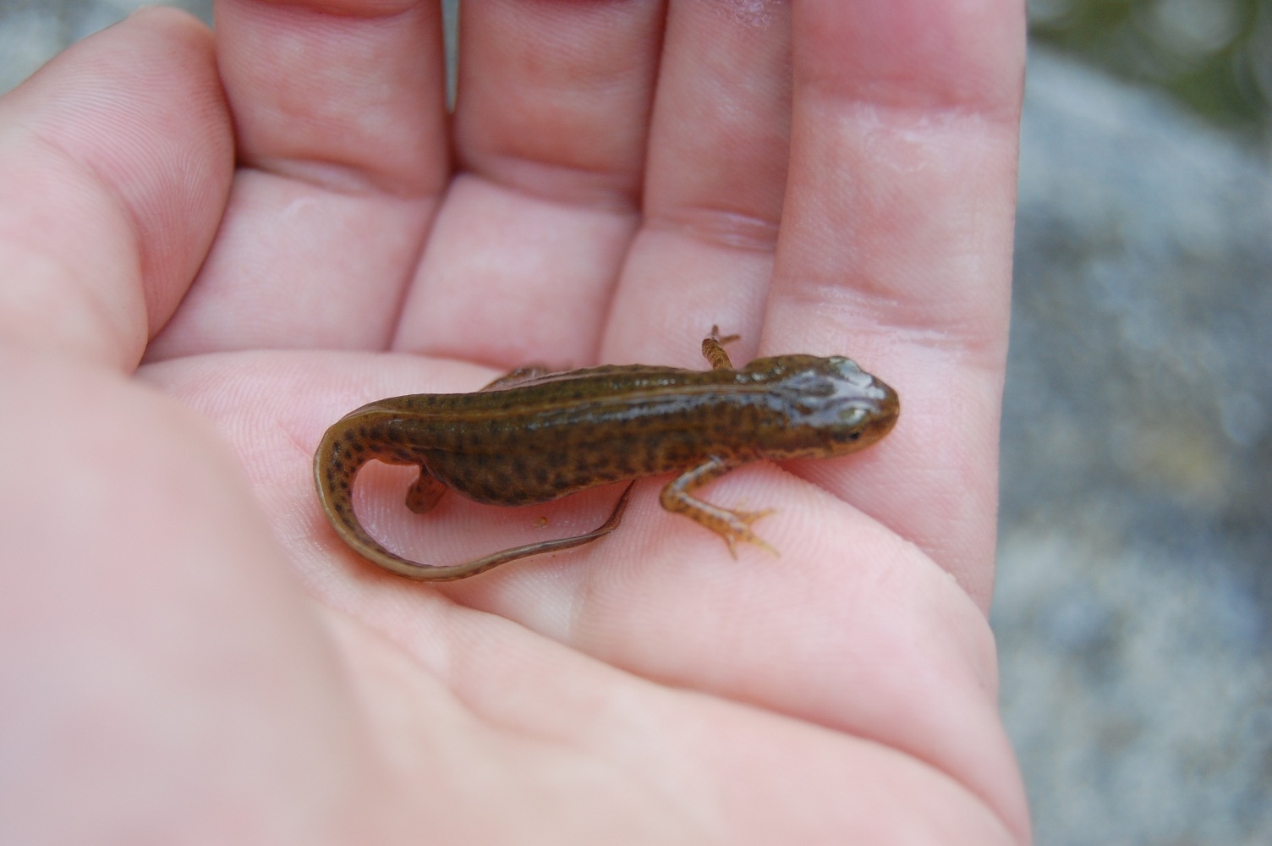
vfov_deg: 23.7
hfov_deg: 35.1
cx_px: 636
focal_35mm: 57
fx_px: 2012
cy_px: 423
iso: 400
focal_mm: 38
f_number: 4.8
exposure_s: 1/60
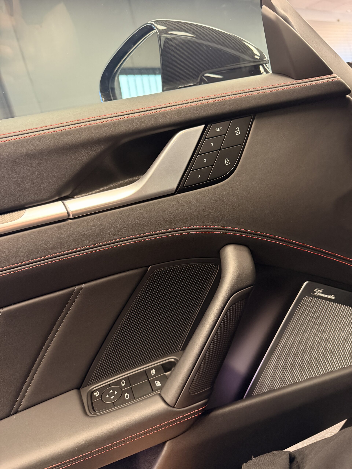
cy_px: 234
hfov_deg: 56.8
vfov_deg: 71.6
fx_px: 325
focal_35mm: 24
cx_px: 176
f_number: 1.78
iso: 1000
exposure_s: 1/40
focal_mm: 6.76
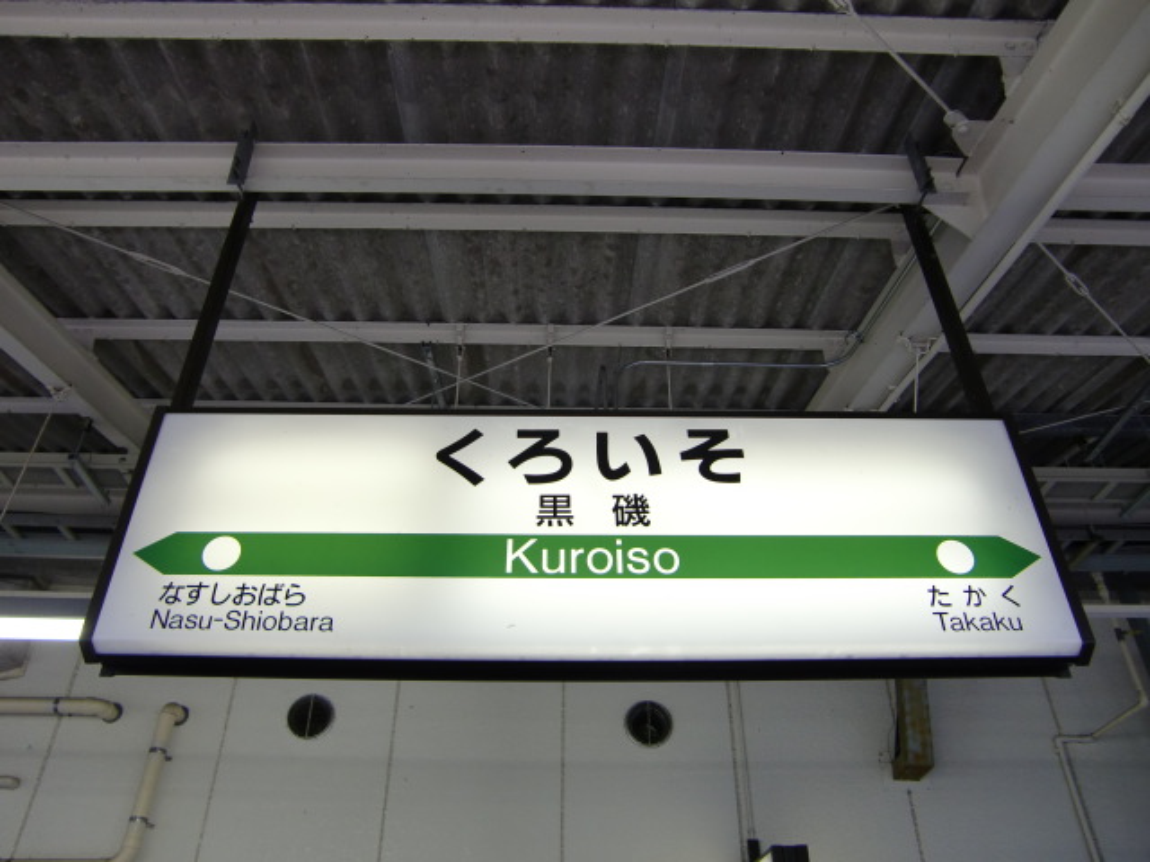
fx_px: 930
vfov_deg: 49.7
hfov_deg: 63.4
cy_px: 431
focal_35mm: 28
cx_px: 575
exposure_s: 1/60
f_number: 2.6
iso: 80
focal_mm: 4.9
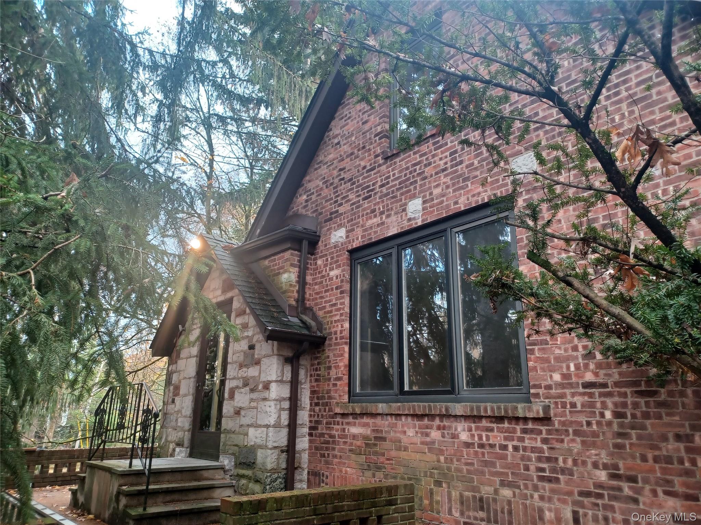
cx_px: 350
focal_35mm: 25
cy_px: 262
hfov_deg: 69.4
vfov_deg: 54.9
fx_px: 506
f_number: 1.8
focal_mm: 4.6
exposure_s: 1/60
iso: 200
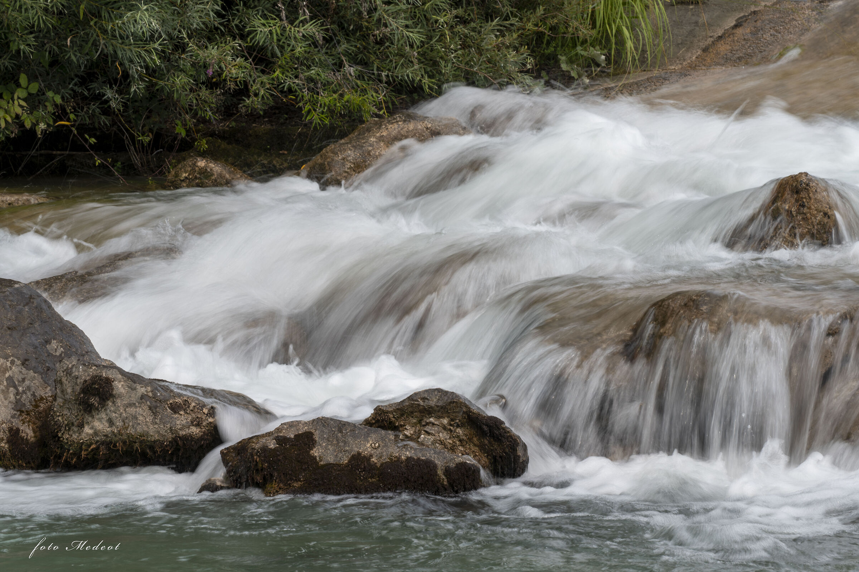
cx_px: 430
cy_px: 286
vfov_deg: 4.6
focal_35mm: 300
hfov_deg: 6.9
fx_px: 7154
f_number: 22
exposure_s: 1/15
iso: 50
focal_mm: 300
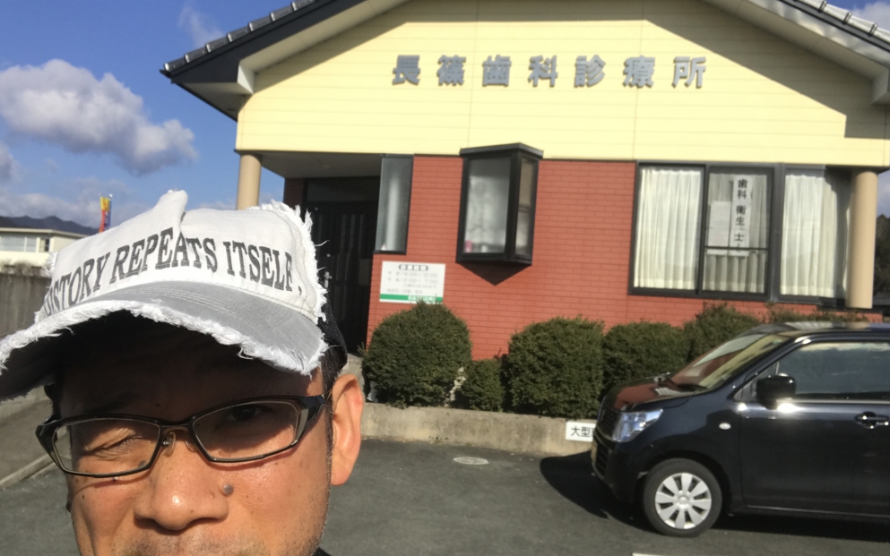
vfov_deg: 36.3
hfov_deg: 55.3
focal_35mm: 35
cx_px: 437
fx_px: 849
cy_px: 274
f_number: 2.2
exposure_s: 1/1431
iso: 25
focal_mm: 2.87
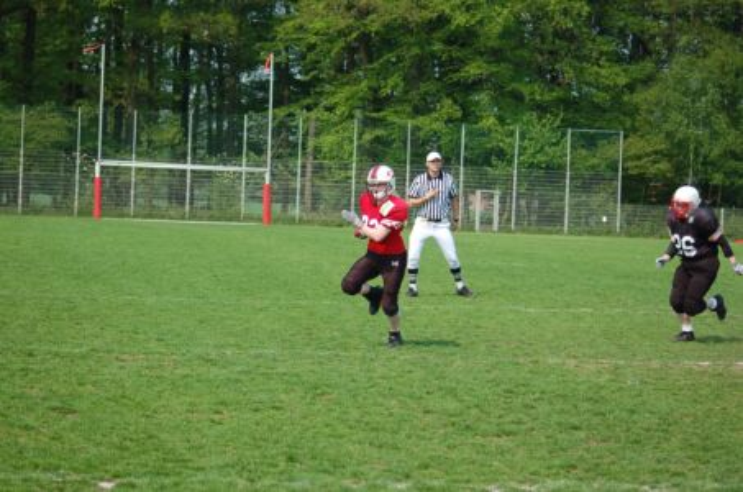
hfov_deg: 19.5
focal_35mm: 105
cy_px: 246
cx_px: 372
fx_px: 2163
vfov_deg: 13.0
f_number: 4.5
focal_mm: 70
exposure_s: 1/1000
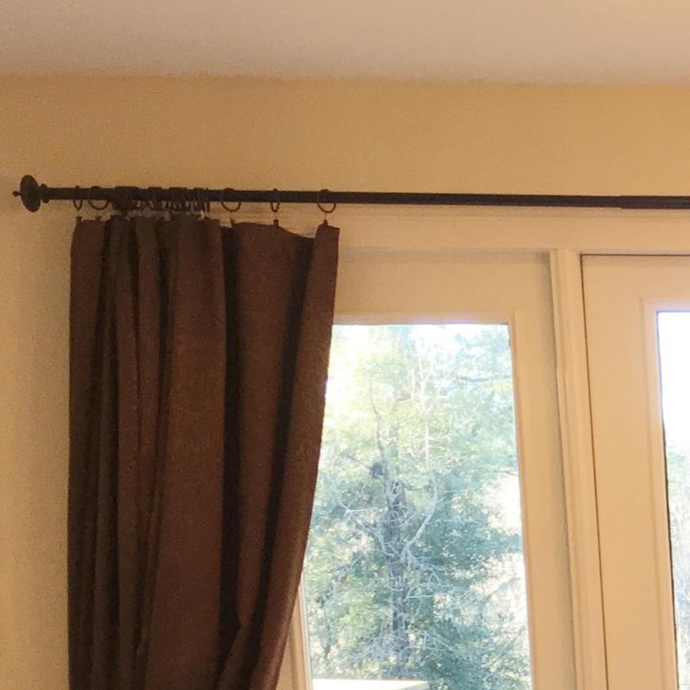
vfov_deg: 17.2
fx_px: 2165
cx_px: 1217
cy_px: 854
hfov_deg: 15.7
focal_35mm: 96
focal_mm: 4.15
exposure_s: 1/60
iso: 32
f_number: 2.2
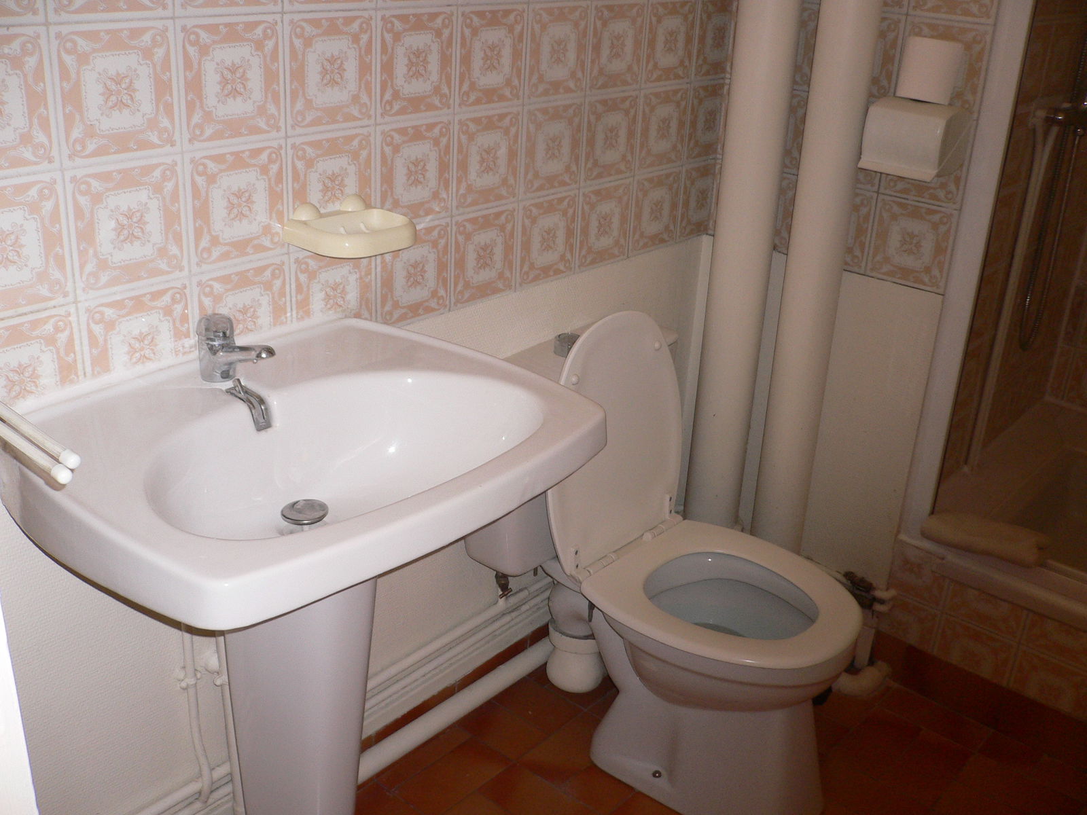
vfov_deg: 40.7
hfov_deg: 52.6
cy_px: 408
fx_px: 1099
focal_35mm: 35
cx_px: 544
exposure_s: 1/60
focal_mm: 5.8
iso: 150
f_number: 2.8
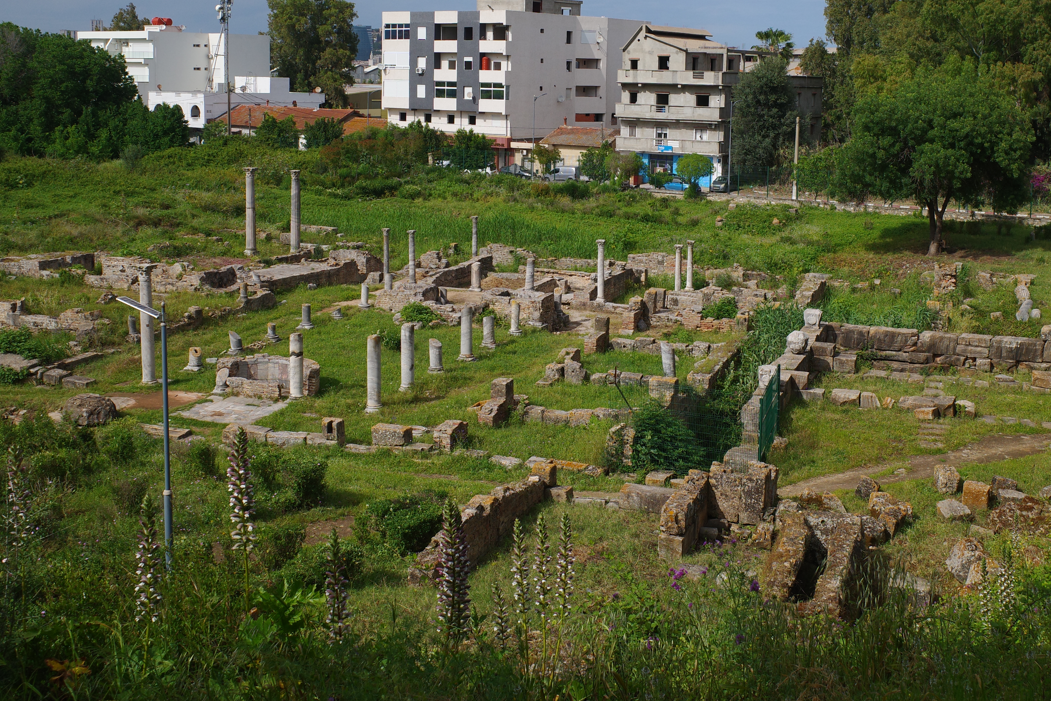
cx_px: 593
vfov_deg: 31.5
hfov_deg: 46.3
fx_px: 1226
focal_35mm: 42
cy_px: 213
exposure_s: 1/1000
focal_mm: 18.3
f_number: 5.6
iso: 200
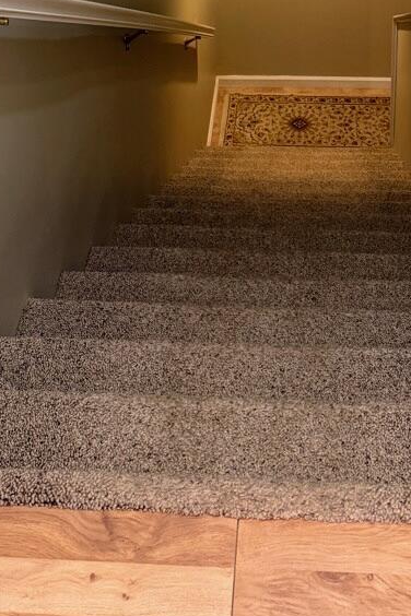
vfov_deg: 30.5
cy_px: -77
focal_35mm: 58
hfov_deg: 23.3
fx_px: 993
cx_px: 249
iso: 250
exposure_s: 1/60
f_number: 1.78
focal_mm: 6.76
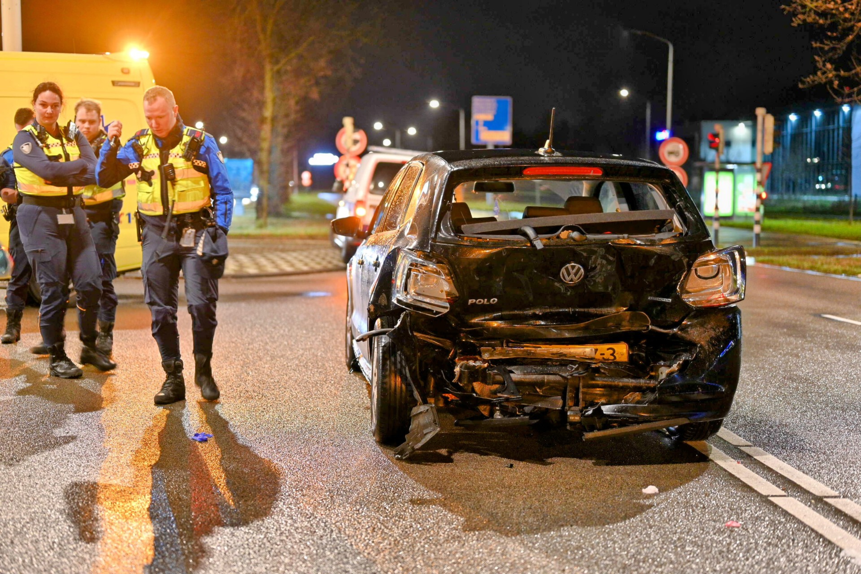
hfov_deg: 39.6
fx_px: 1196
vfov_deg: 27.0
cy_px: 287
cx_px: 430
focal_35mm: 50
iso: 1000
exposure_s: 1/25
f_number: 1.8
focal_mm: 50
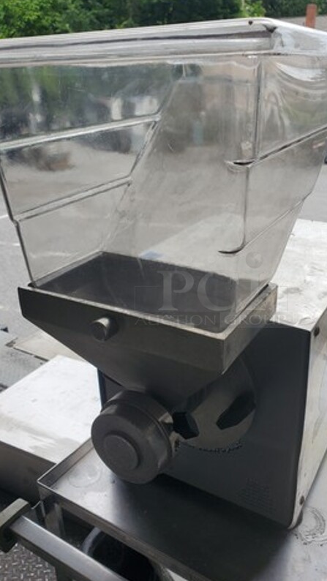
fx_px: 447
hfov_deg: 39.8
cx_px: 211
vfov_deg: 66.1
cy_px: 289
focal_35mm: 29
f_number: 2.4
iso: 50
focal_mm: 4.3
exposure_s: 1/537
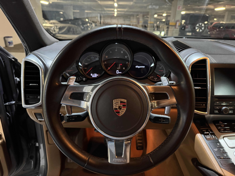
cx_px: 118
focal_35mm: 24
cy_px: 88
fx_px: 163
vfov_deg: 56.8
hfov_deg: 71.6
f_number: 1.78
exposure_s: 1/30
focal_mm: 6.76
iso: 1000
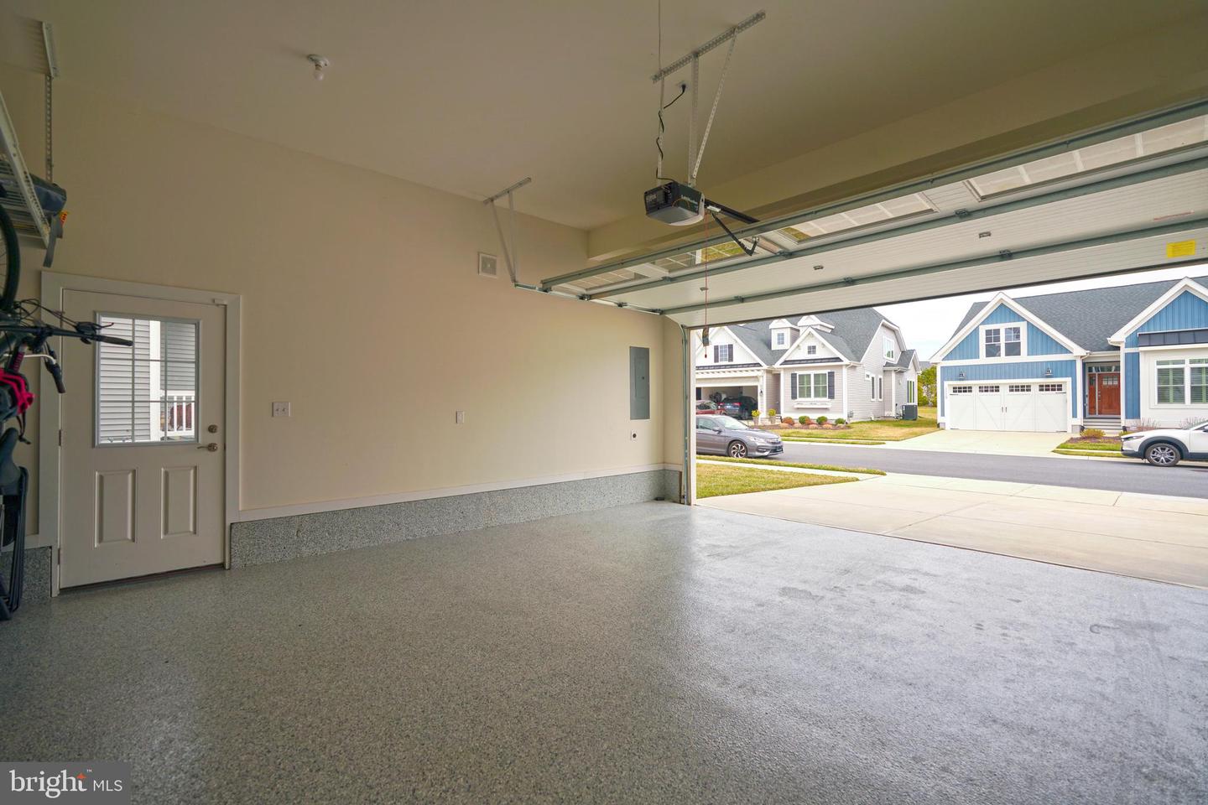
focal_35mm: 16
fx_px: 537
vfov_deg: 73.7
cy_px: 402
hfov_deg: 96.7
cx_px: 604
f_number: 4.5
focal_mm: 16
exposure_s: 1/400
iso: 100
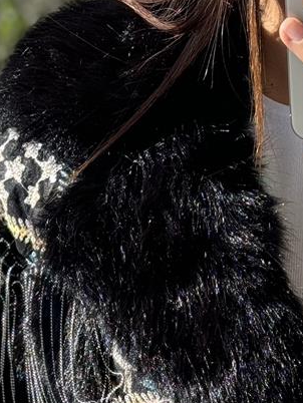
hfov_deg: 9.3
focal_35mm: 159
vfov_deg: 11.9
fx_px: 1854
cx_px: 306
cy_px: 585
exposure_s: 1/292
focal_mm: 6.76
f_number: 1.78
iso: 64
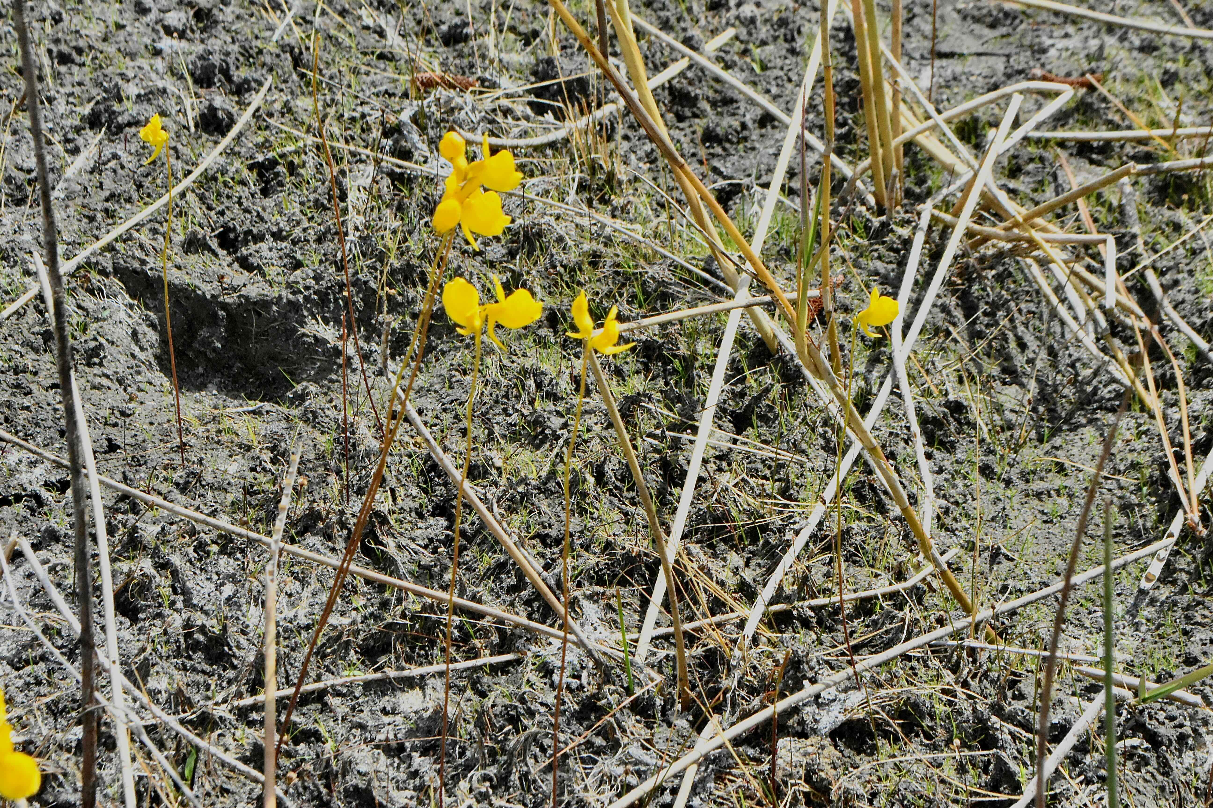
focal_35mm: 82
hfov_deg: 24.6
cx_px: 606
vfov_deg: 16.6
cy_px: 404
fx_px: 2779
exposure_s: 1/1600
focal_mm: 55
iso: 6400
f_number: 20
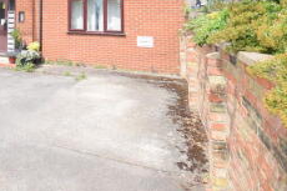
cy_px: -3
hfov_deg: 53.6
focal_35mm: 31
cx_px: 34
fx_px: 247
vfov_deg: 37.4
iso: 200
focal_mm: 10
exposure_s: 1/250
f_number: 8
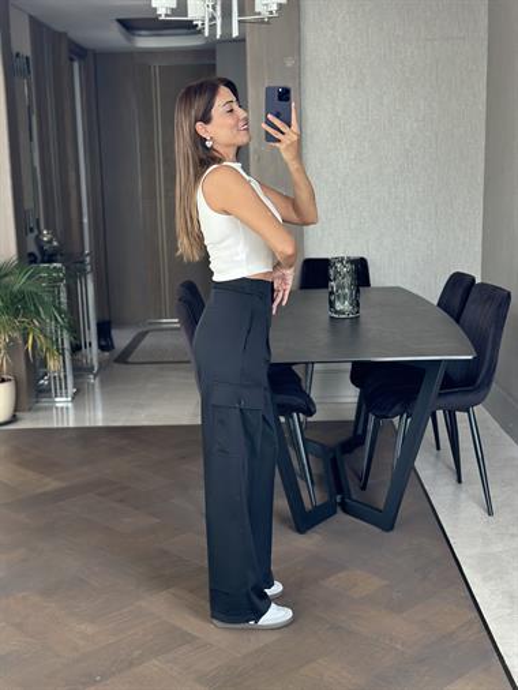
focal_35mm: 48
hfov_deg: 30.3
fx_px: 957
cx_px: 259
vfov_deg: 39.6
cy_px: 345
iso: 125
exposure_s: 1/92
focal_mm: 6.86
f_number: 1.78
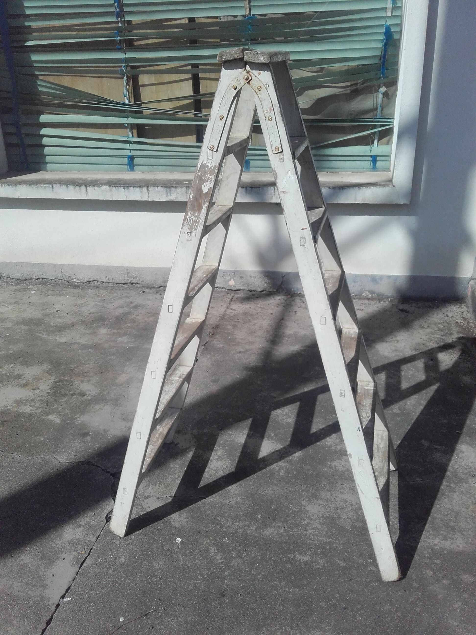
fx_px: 568
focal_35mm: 31
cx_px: 238
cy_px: 318
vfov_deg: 58.4
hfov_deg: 45.4
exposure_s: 1/2340
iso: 50
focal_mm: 3.3
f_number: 2.2
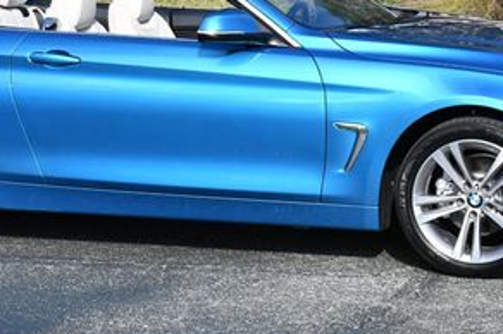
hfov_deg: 16.7
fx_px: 1717
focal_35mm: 123
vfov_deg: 11.0
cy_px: -17
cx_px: 220
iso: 160
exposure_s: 1/250
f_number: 8
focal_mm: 28
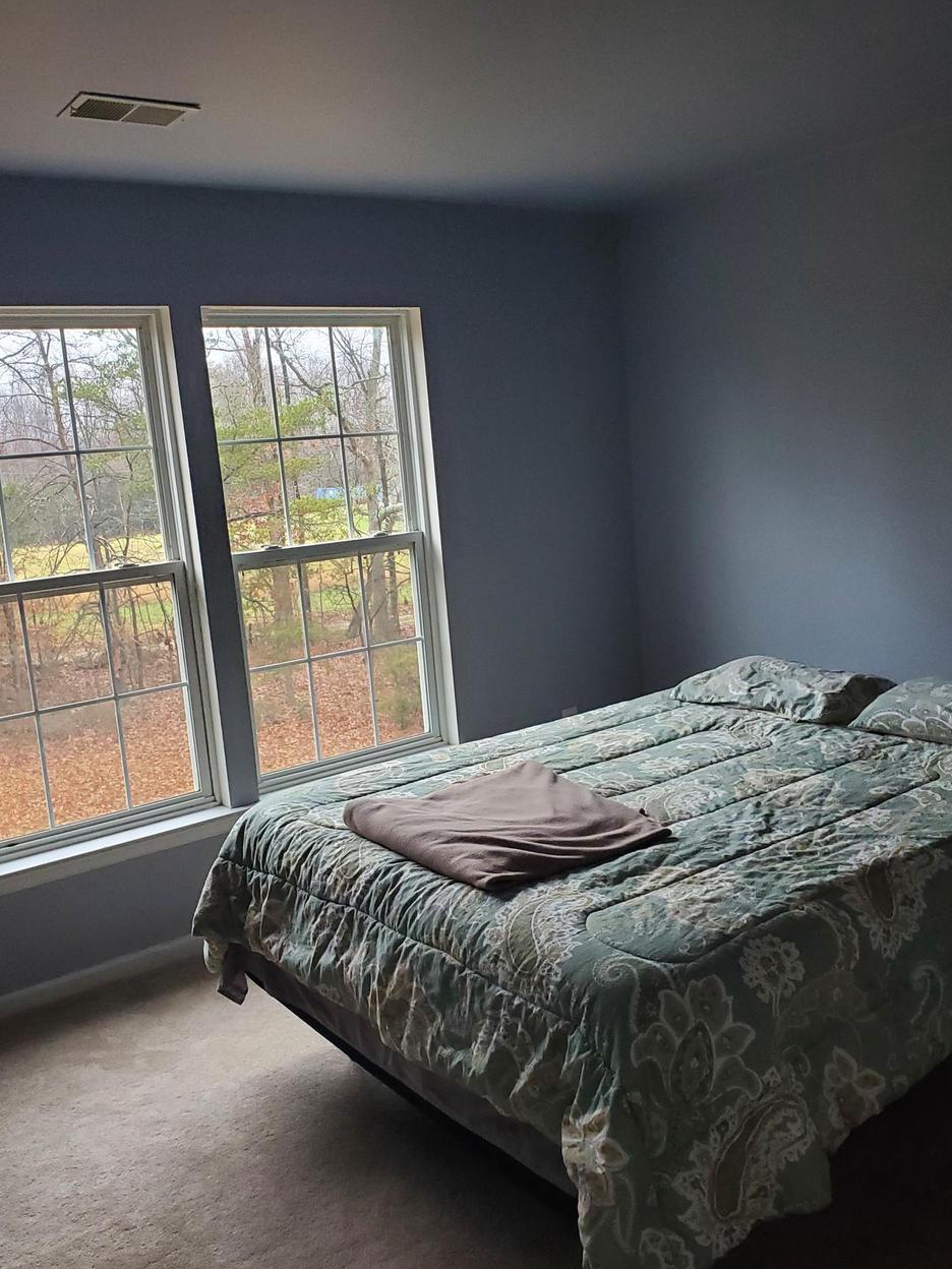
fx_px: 1173
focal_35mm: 32
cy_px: 646
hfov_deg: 44.2
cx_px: 472
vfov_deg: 56.8
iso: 500
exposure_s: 1/120
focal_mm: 4.3
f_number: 2.4
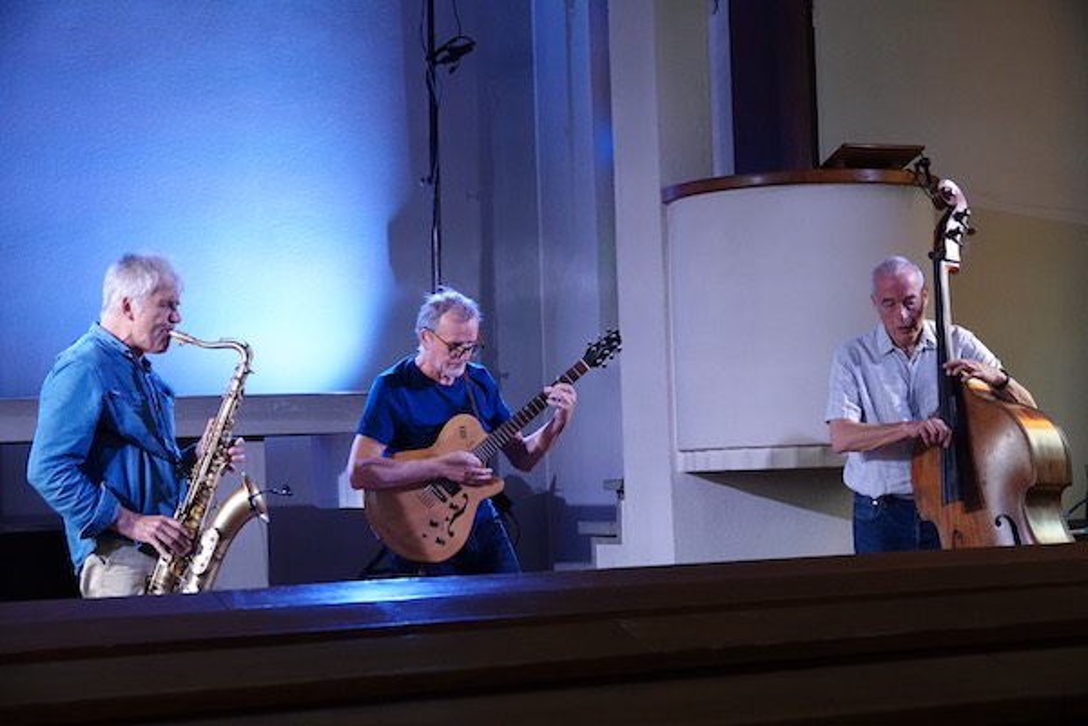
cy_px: 363
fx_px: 2448
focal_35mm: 81
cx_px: 544
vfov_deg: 16.9
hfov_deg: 25.1
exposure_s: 1/100
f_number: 3.5
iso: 2000
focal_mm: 29.69
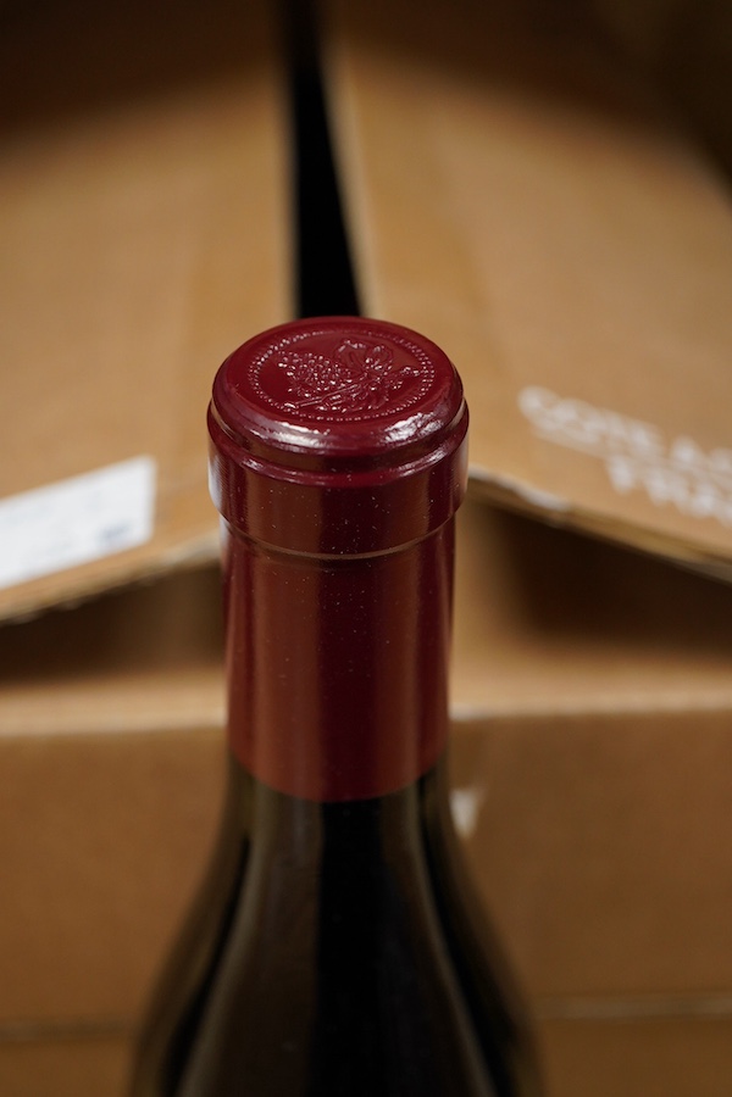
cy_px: 548
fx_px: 1372
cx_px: 366
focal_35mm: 45
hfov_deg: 29.9
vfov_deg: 43.6
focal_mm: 30
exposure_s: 1/125
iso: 1250
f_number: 7.1
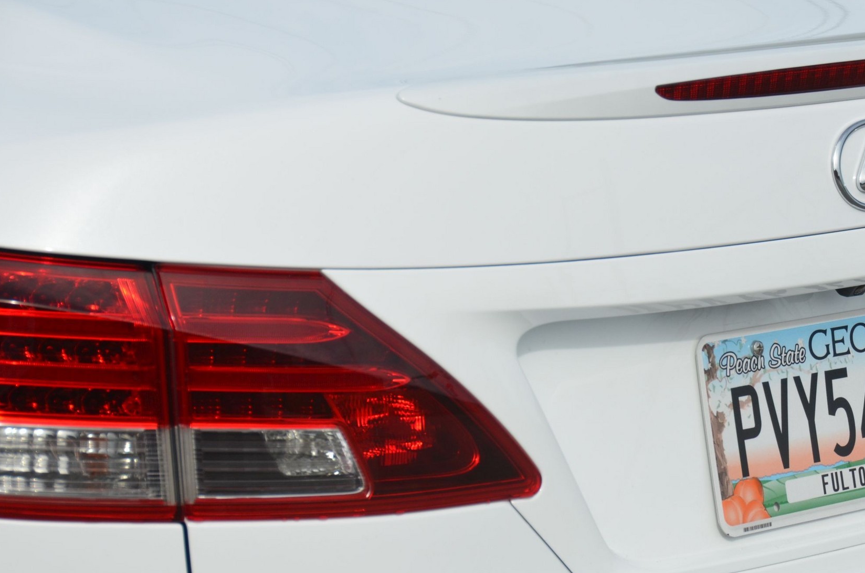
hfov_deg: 11.3
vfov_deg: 7.5
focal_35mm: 182
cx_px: 629
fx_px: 4365
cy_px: 333
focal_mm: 80
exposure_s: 1/1600
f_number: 7.1
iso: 400
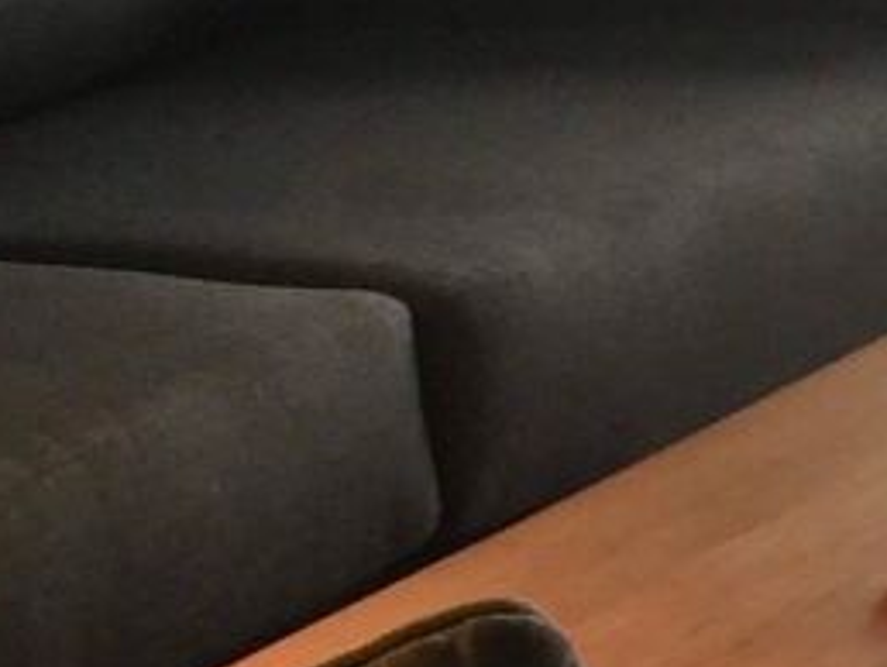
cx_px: 1330
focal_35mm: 230
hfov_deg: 8.4
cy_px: -31
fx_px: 5899
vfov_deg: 6.4
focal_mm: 4.15
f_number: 2.2
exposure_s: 1/175
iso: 32
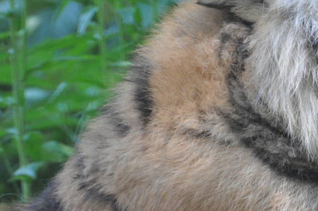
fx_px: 11223
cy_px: 53
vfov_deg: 1.1
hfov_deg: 1.6
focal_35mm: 1272
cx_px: 389
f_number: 5.6
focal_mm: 300
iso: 1600
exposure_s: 1/200
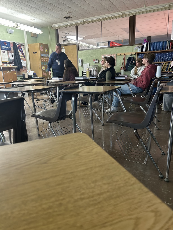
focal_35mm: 26
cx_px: 86
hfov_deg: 53.1
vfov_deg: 67.3
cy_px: 115
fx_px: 173
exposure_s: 1/60
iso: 250
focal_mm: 5.7
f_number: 1.5
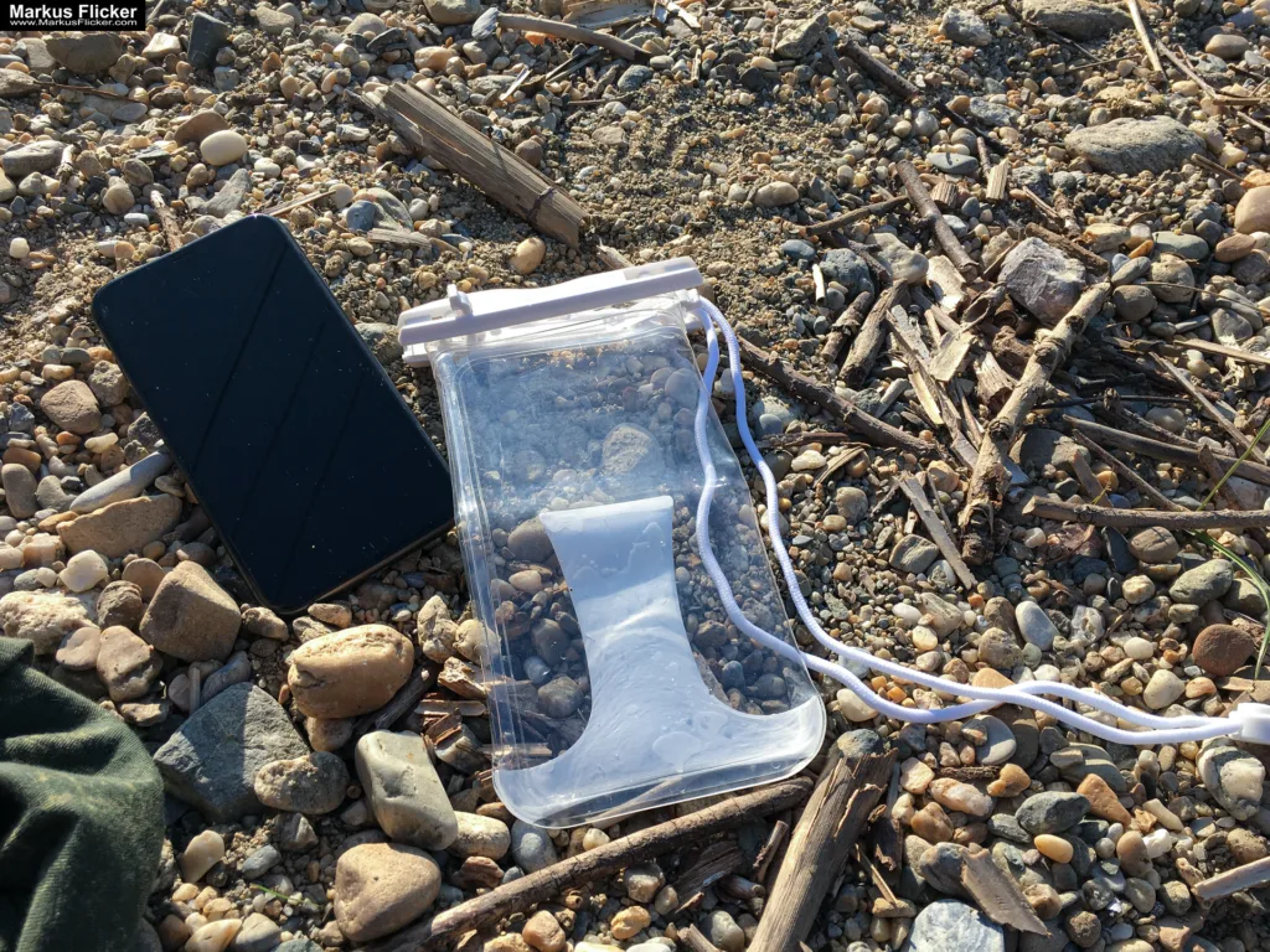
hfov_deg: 61.7
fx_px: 1064
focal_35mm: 29
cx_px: 635
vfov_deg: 48.2
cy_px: 476
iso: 25
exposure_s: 1/1000
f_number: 2.2
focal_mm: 4.15
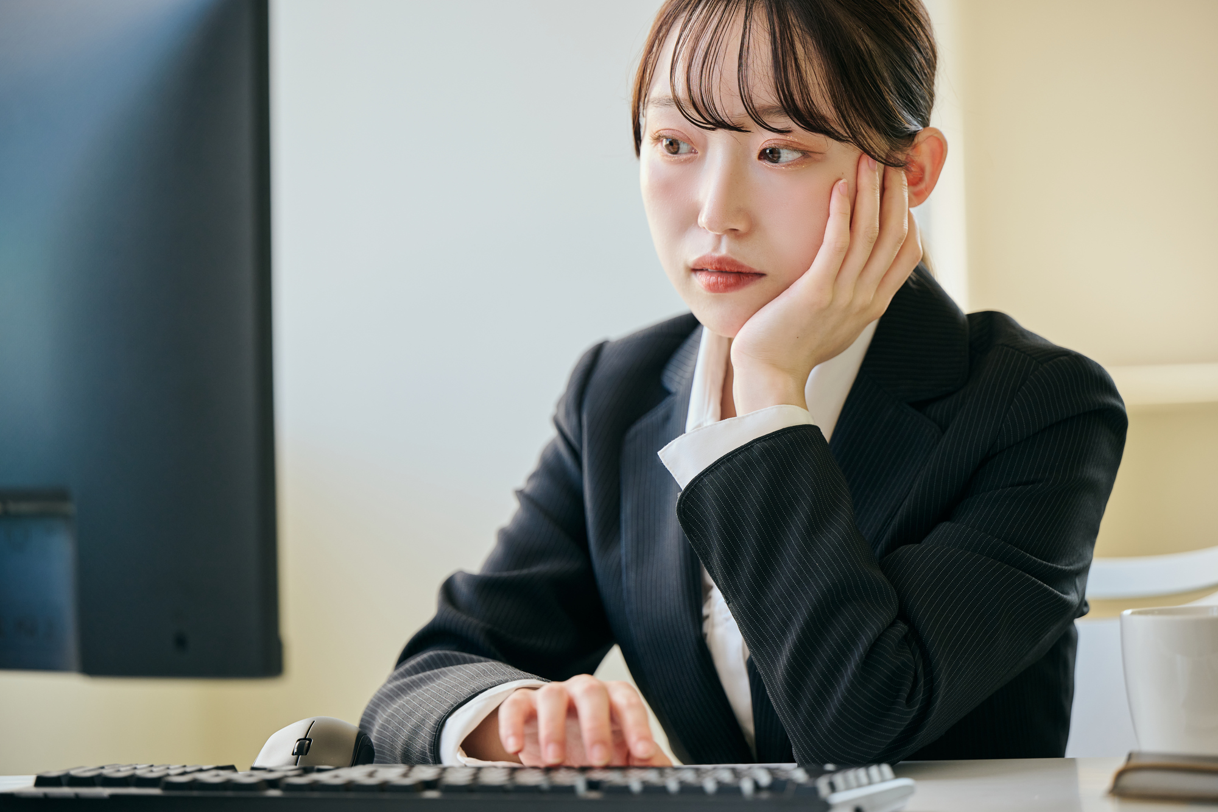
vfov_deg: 11.4
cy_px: 406
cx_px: 609
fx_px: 4059
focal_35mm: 120
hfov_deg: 17.1
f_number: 2.8
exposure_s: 1/250
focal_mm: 120
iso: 400
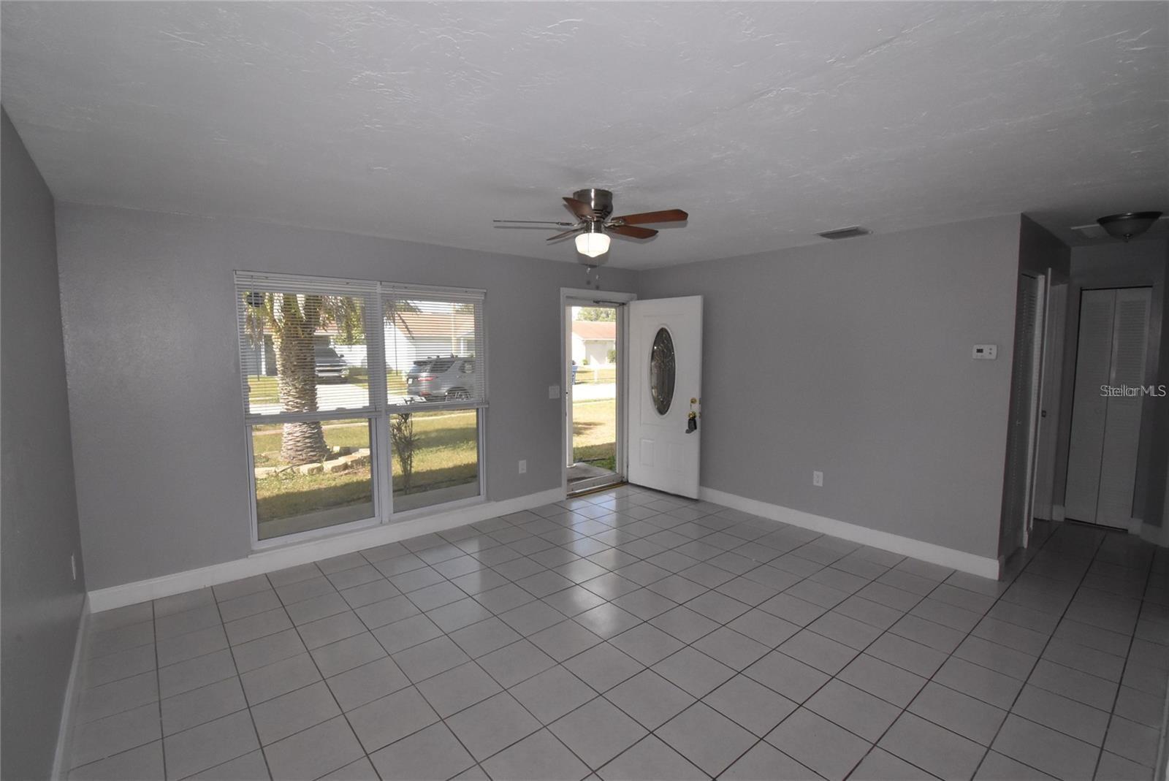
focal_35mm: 15
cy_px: 390
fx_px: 487
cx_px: 584
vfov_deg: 77.4
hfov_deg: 100.4
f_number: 20
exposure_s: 1/200
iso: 1600
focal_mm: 10
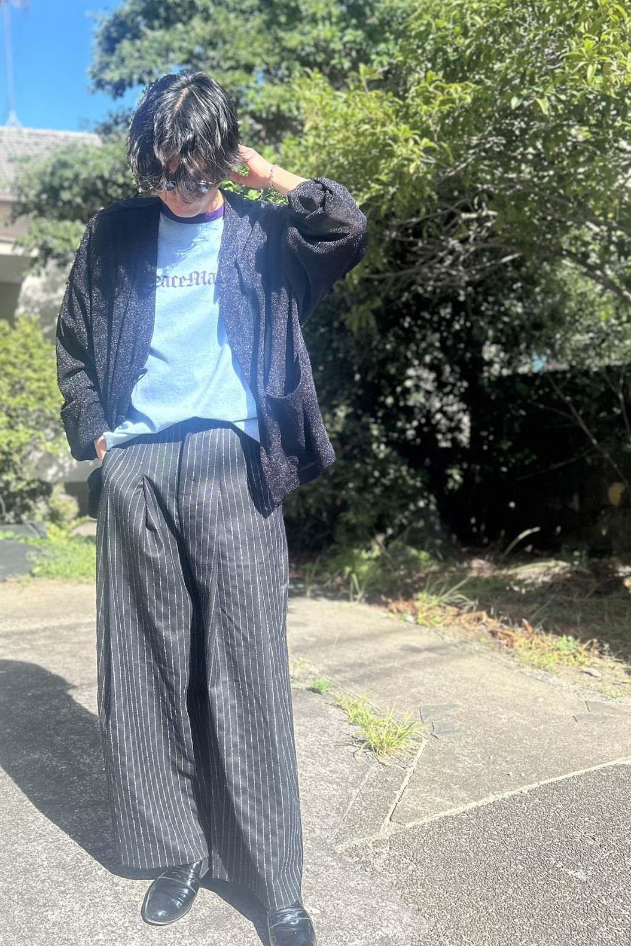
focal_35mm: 35
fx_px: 920
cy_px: 398
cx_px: 261
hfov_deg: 37.8
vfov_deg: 54.2
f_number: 1.5
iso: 50
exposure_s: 1/797
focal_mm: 5.7
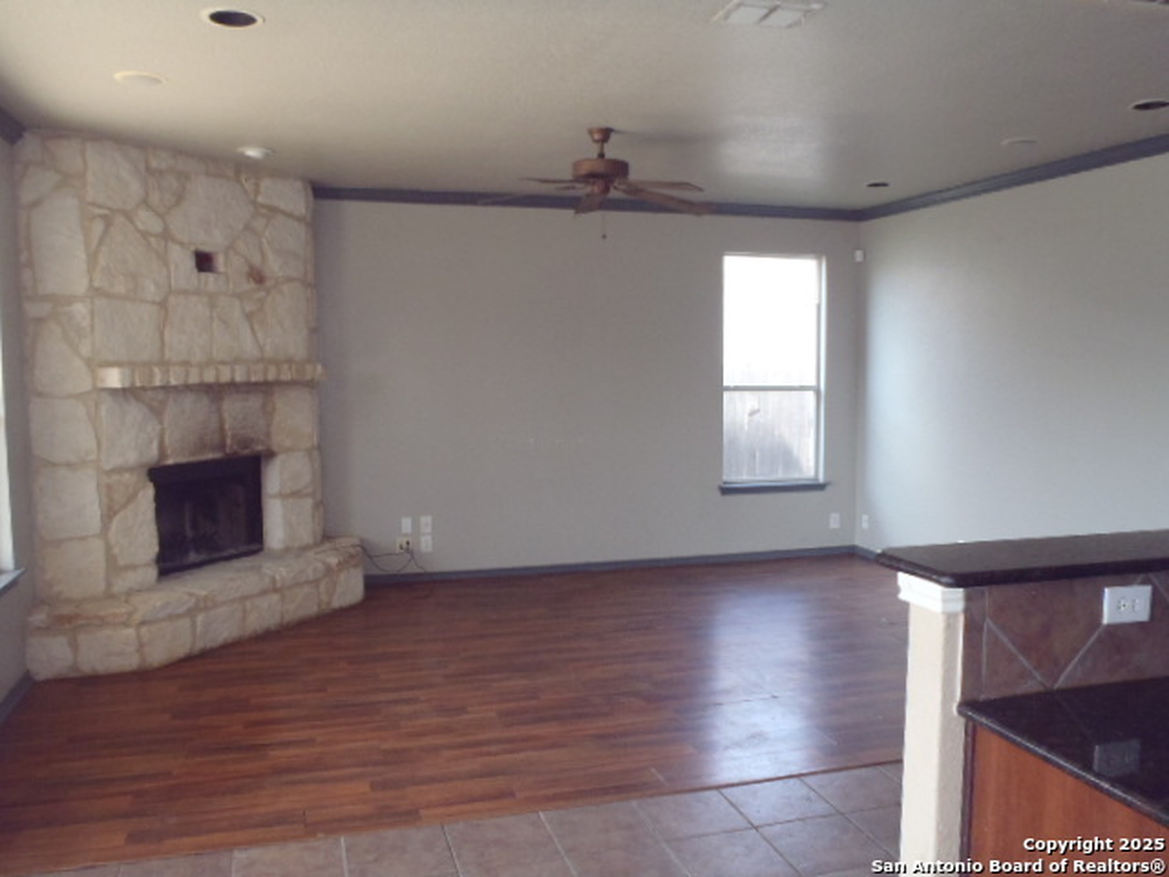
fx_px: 946
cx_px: 584
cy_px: 438
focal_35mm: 28
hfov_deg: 63.4
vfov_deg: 49.7
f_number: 3.9
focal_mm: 5
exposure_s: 1/50
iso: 250
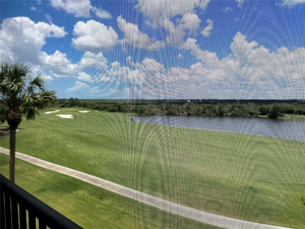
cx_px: 152
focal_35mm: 25
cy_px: 114
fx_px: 220
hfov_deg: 69.4
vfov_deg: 54.9
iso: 32
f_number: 1.6
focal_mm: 5.1
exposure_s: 1/3165
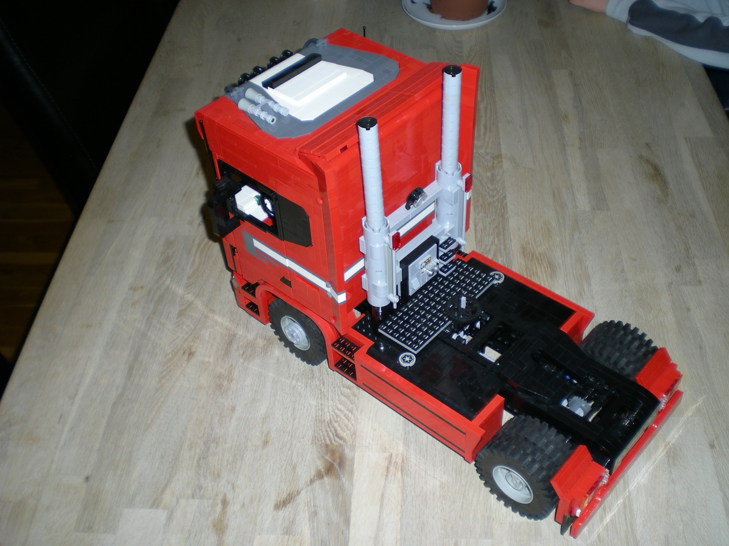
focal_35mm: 38
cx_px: 364
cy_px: 273
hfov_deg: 49.0
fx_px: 800
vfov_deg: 37.7
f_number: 3.1
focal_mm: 6.3
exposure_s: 1/60
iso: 50
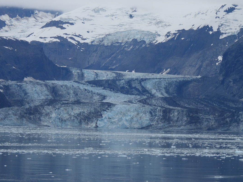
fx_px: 1565
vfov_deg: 6.7
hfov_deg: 8.9
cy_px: 77
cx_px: 126
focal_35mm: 223
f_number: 4.5
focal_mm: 33
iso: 100
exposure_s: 1/640
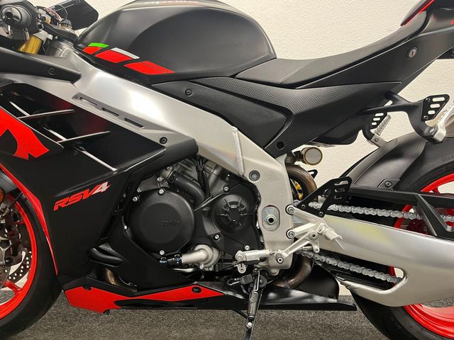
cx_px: 227
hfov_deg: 67.3
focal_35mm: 26
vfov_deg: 53.1
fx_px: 341
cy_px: 170
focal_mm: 5.1
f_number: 1.6
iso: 320
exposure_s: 1/50
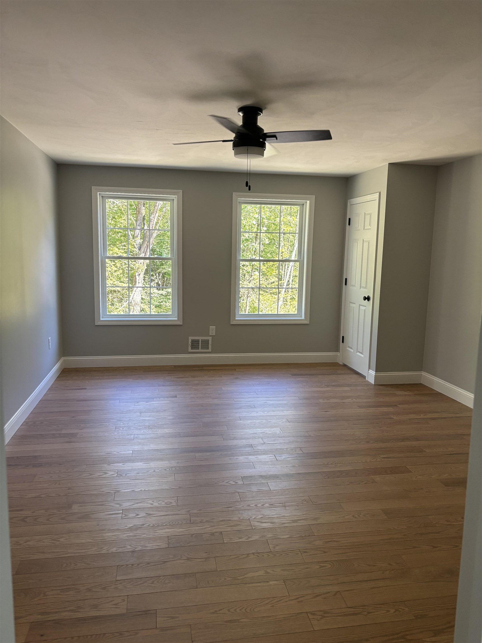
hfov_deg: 53.1
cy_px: 322
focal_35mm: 26
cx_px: 241
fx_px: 483
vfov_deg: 67.3
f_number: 1.6
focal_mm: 5.96
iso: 100
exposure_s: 1/121
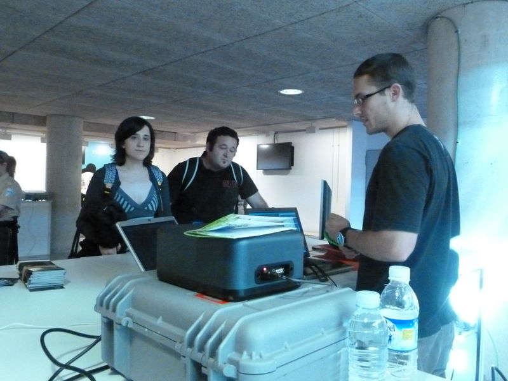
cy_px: 190
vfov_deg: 48.2
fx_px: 426
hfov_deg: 61.7
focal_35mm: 29
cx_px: 254
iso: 1600
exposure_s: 1/50
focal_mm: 4.7
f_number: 4.5
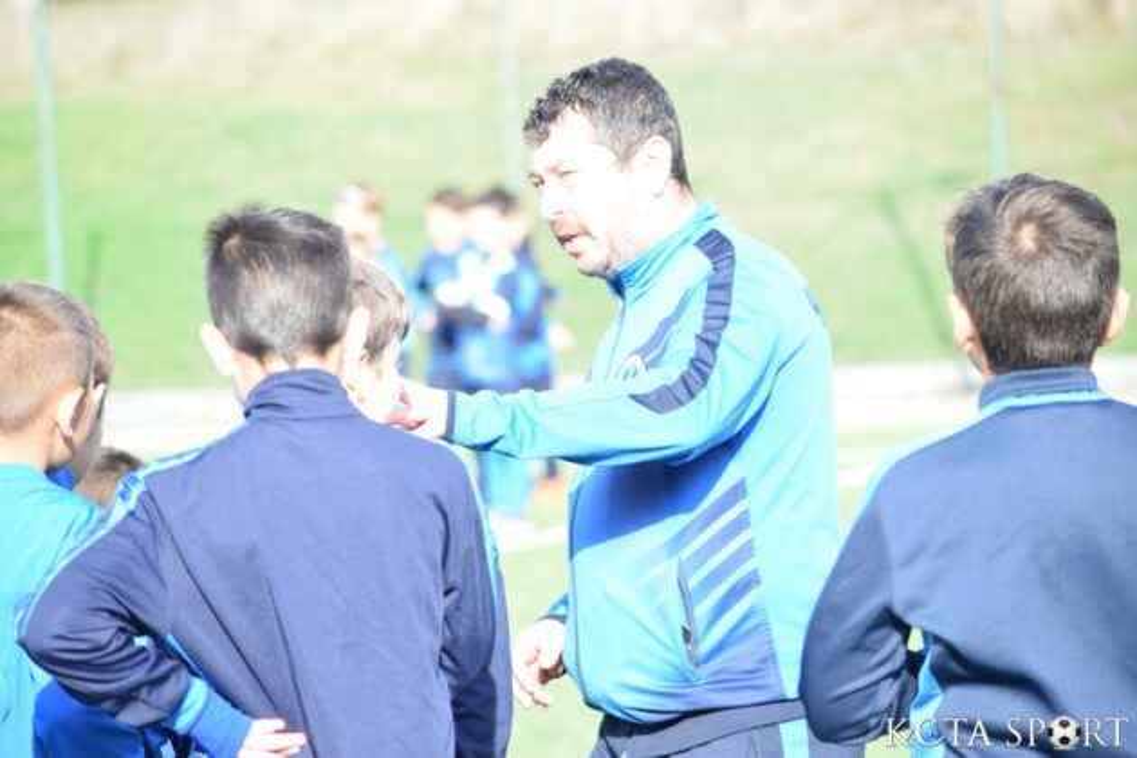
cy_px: 379
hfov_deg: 9.1
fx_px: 7106
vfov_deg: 6.1
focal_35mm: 225
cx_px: 568
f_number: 4.8
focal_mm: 150
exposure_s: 1/800
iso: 800
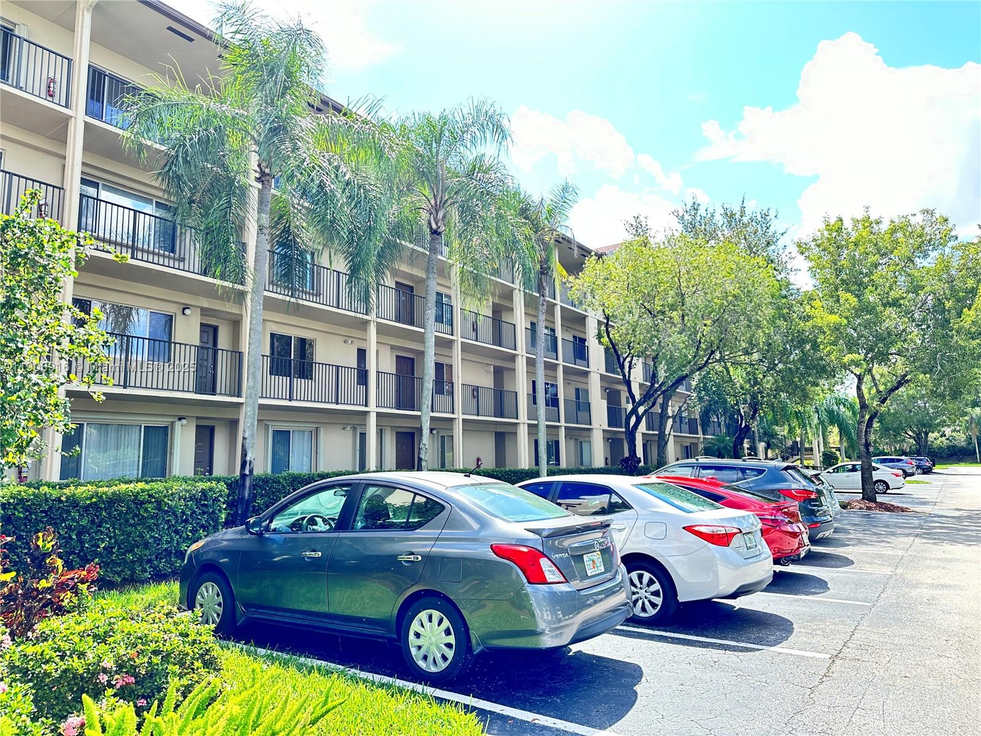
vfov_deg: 56.8
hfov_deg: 71.6
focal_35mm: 24
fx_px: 680
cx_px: 490
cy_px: 368
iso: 80
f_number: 1.78
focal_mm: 6.86
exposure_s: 1/583
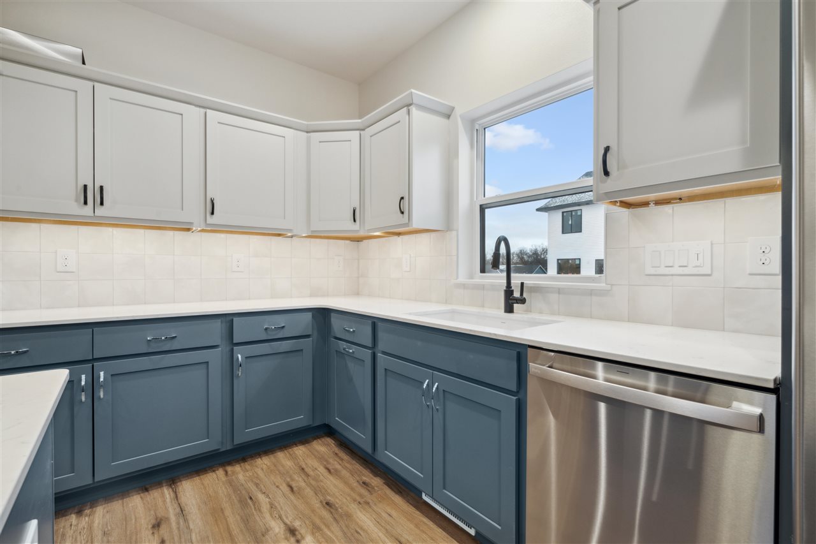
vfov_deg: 73.7
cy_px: 272
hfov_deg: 96.7
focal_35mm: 16
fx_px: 363
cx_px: 408
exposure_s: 1/20
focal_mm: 16
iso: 640
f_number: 10
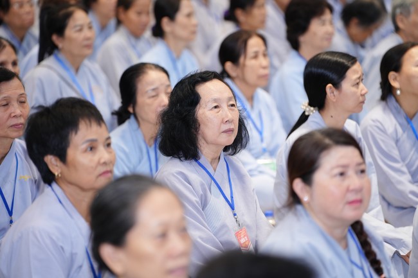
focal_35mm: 150
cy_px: 139
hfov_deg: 13.7
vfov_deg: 9.1
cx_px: 209
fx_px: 1741
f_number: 2.8
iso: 1600
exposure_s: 1/125
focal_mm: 150
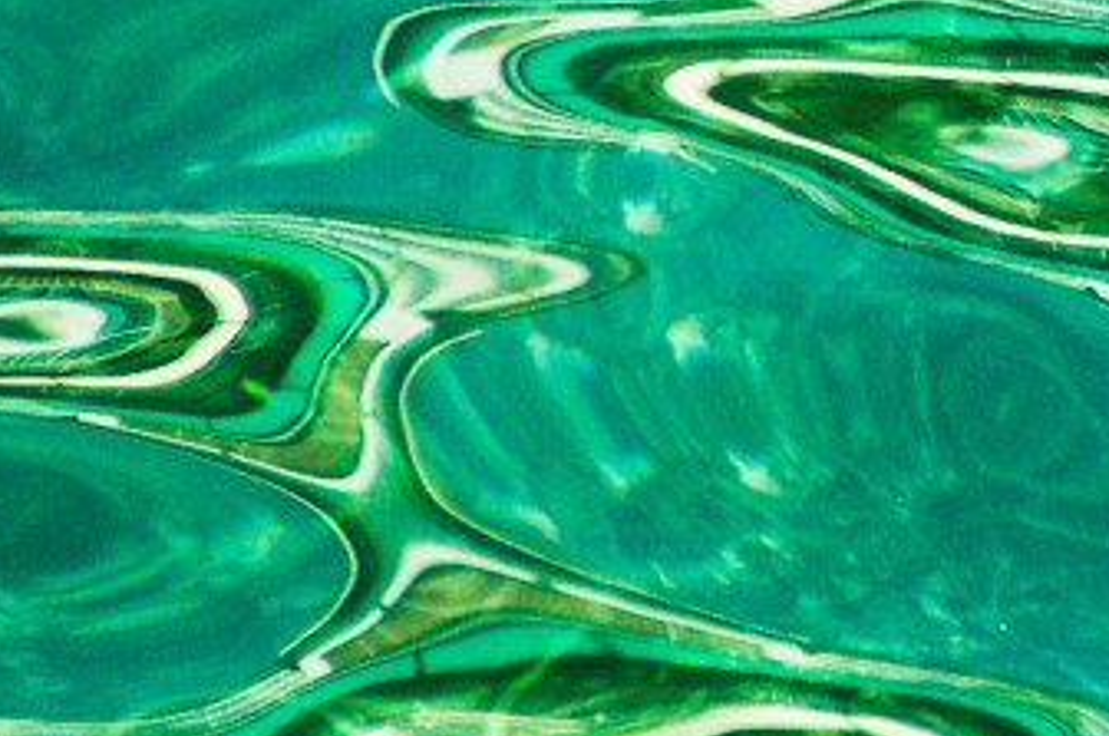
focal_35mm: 939
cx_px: 1941
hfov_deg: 2.2
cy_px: -10
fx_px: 28878
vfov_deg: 1.5
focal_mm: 175
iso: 500
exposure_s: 1/500
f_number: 5.6
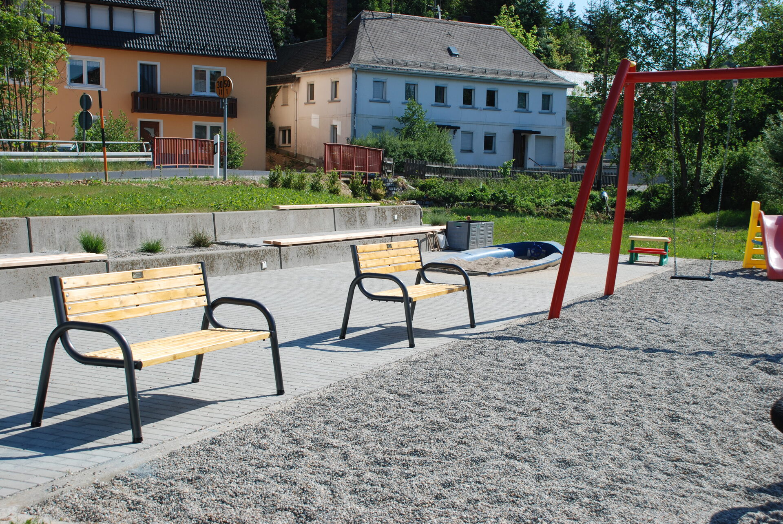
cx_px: 392
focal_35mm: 48
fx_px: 1045
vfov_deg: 28.1
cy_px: 262
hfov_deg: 41.1
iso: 100
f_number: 8
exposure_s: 1/250
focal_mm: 32
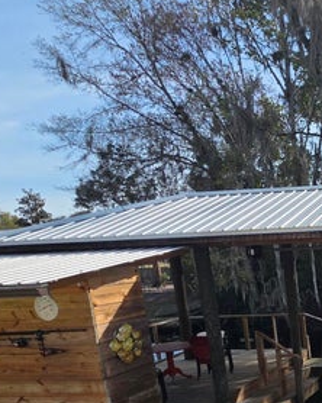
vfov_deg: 43.4
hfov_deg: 29.5
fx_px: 465
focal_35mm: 39
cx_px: 434
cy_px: 351
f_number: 1.9
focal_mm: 2.2
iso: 40
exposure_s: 1/1834
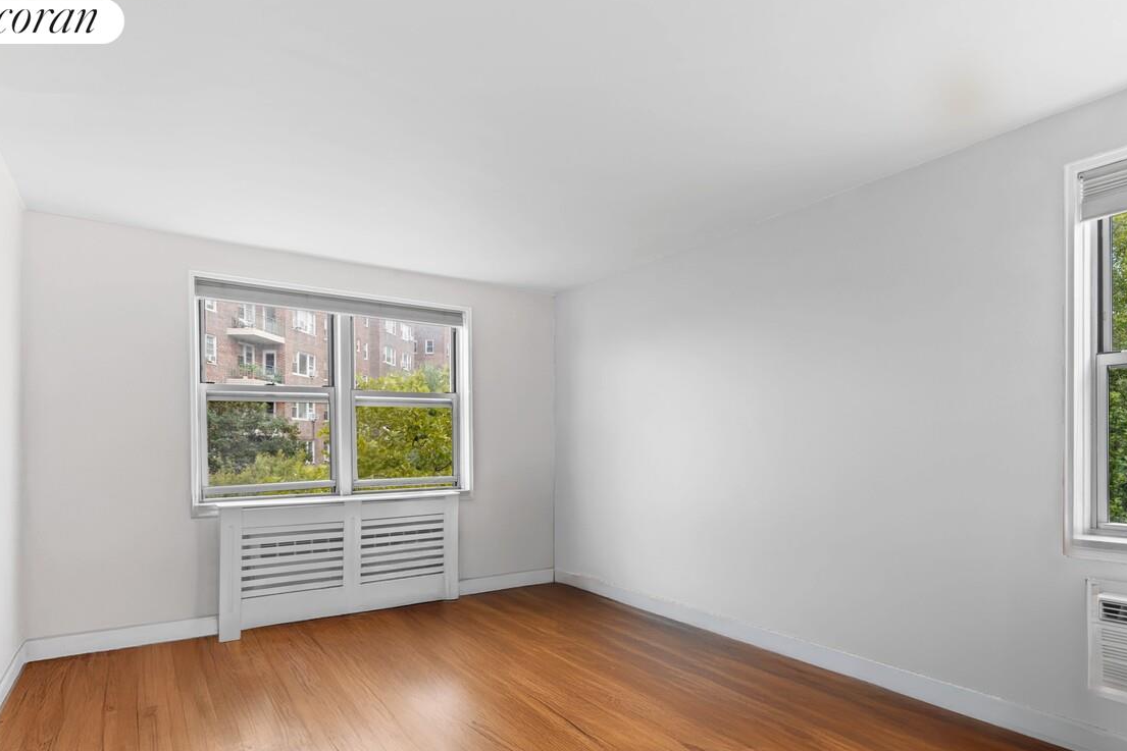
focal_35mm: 19
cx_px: 629
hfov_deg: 86.5
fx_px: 595
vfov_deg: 63.8
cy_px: 462
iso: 100
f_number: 13
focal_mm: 14
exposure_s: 1.6
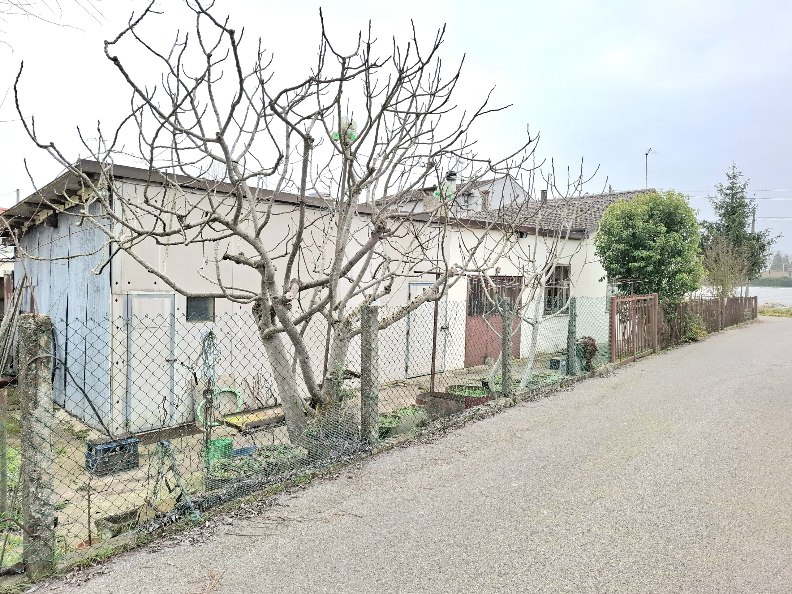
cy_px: 297
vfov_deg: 58.9
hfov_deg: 73.9
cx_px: 396
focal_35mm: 23
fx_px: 526
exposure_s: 1/556
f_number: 1.8
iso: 50
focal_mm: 5.54
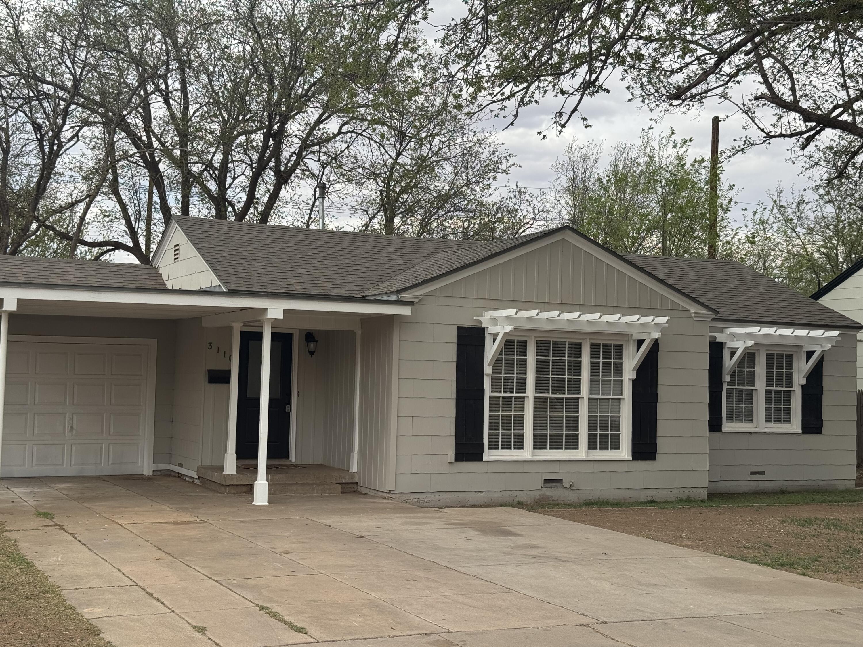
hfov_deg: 39.7
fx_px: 1197
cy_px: 324
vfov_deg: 30.3
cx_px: 432
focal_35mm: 48
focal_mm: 6.76
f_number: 1.78
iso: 64
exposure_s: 1/2959
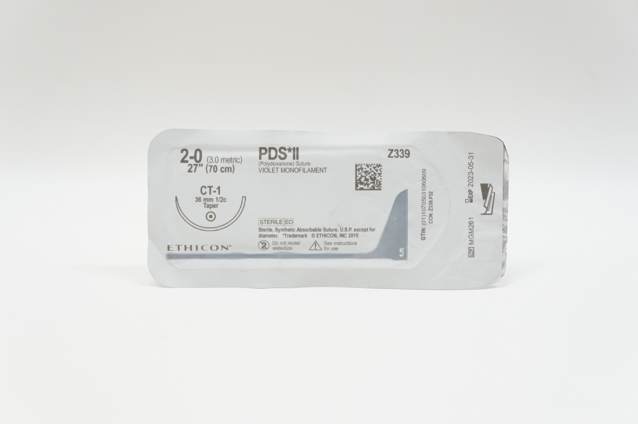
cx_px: 319
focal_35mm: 48
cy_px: 212
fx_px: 850
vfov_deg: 28.0
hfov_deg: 41.2
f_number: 6.3
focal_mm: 32
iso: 400
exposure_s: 1/50
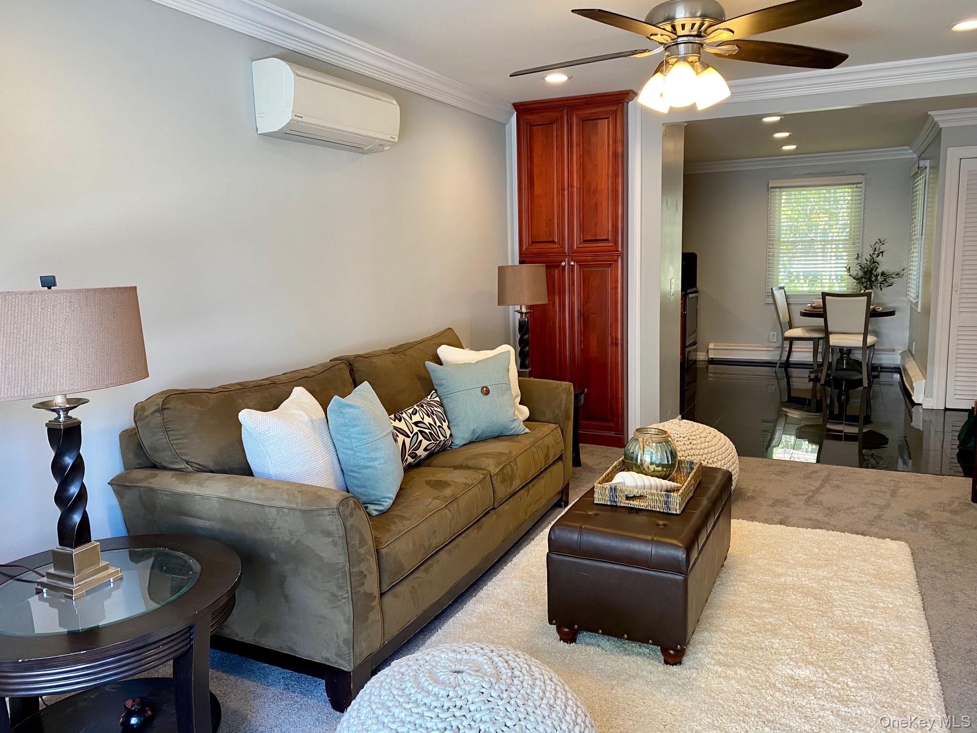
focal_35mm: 26
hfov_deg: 67.3
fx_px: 734
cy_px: 366
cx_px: 488
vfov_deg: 53.1
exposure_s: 1/60
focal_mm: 4.25
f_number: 1.8
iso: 80
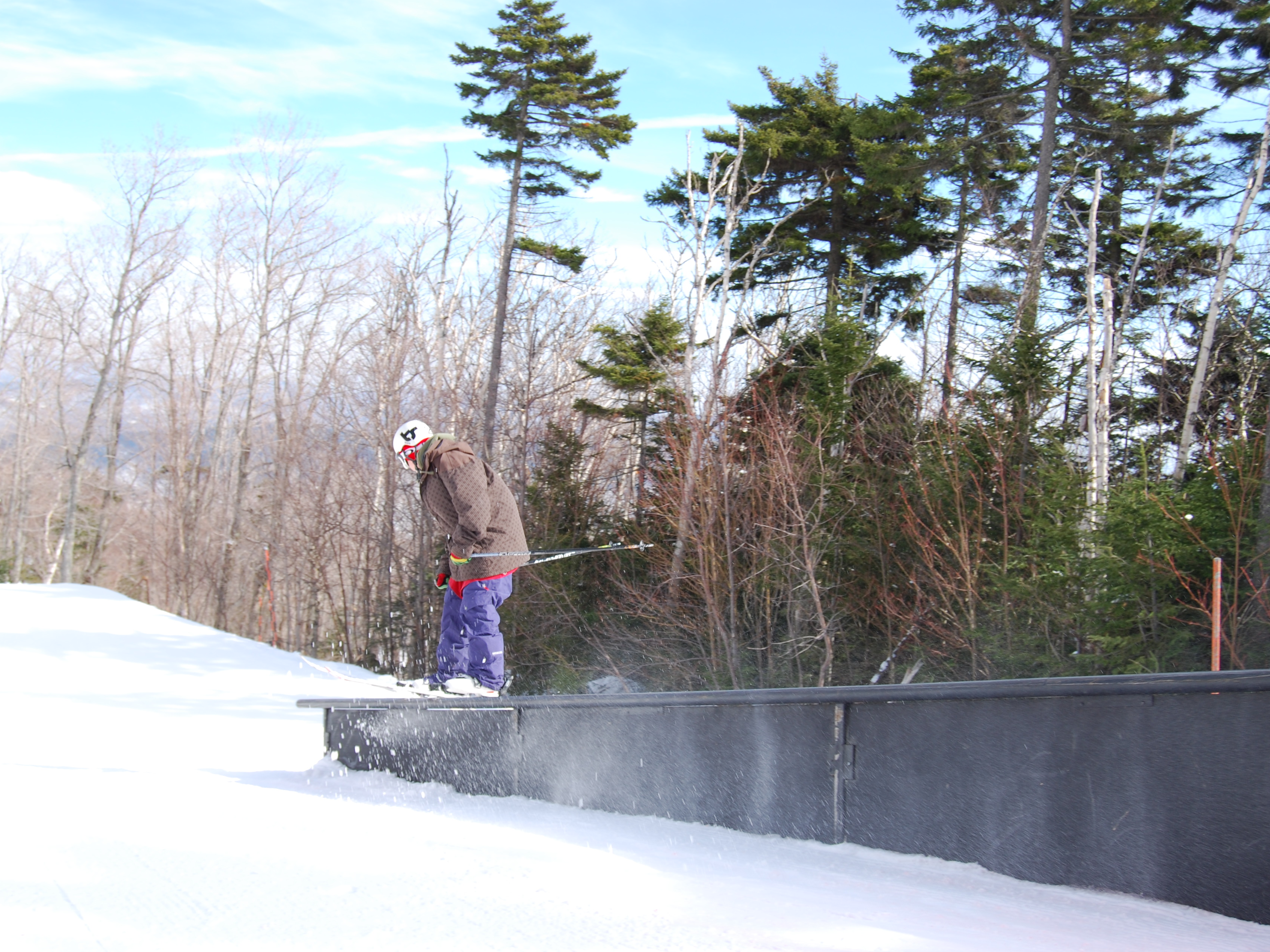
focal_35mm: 43
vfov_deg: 33.6
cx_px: 657
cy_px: 470
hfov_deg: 43.8
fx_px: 1578
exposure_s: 1/160
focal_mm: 26
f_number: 6.3
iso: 100
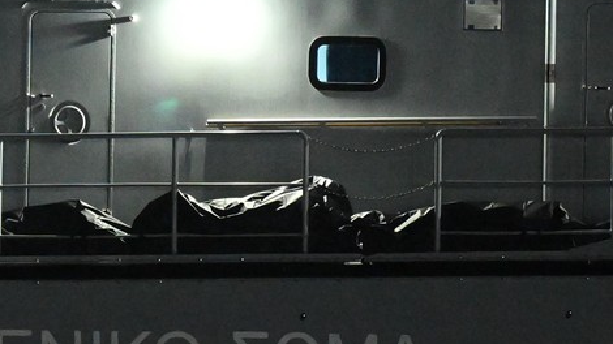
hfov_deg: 4.0
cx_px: 29
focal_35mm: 535
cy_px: 215
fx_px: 8693
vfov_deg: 2.3
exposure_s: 1/30
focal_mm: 200
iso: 2500
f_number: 2.8
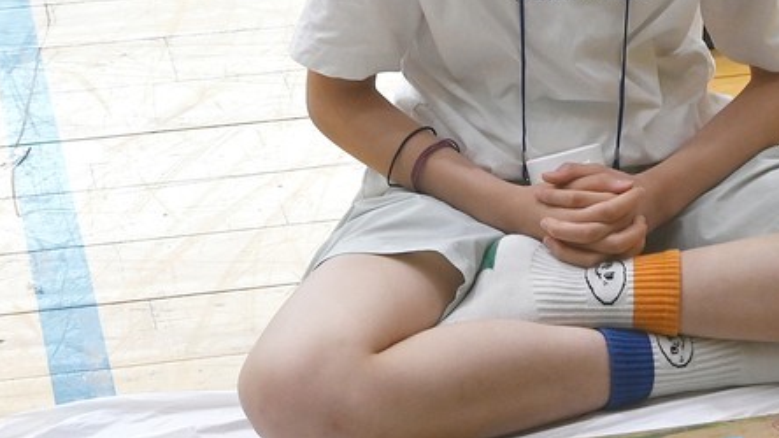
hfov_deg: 13.8
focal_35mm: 154
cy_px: 66
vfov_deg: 7.9
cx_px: 716
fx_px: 3182
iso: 720
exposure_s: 1/125
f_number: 5
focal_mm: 34
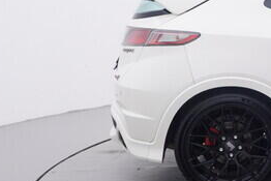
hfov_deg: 20.8
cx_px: 366
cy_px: 70
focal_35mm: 88
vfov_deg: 15.5
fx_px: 662
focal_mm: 15
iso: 200
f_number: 5
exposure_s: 1/80
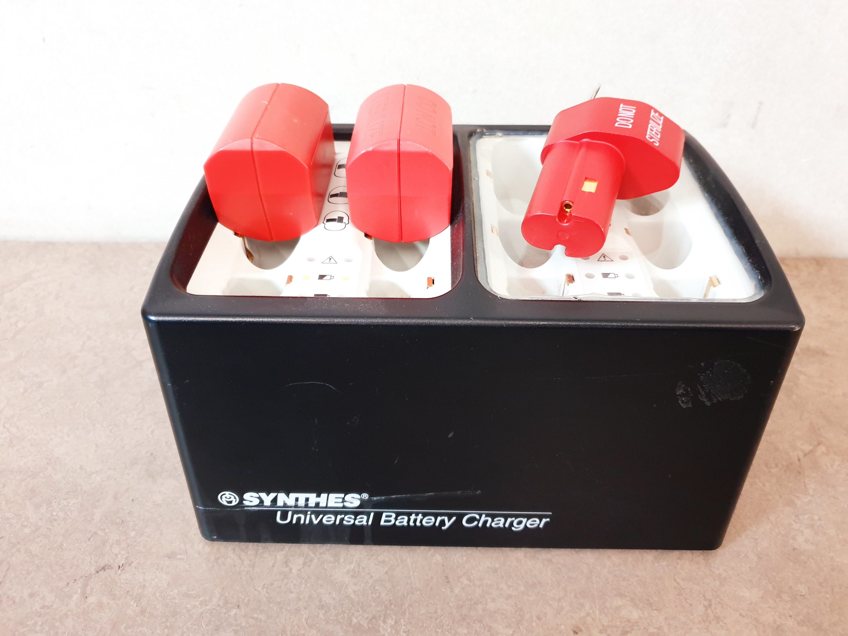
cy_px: 318
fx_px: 637
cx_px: 424
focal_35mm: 26
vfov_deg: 53.1
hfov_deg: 67.3
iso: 320
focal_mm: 4.3
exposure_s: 1/50
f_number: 1.5
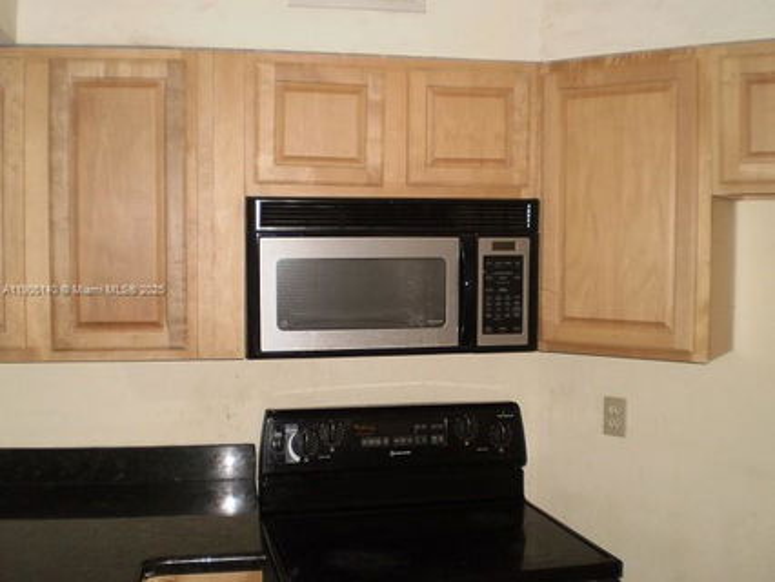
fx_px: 806
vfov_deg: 39.7
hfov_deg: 51.3
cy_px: 291
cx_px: 388
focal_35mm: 36
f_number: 3.1
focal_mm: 6.3
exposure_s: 1/30
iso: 125
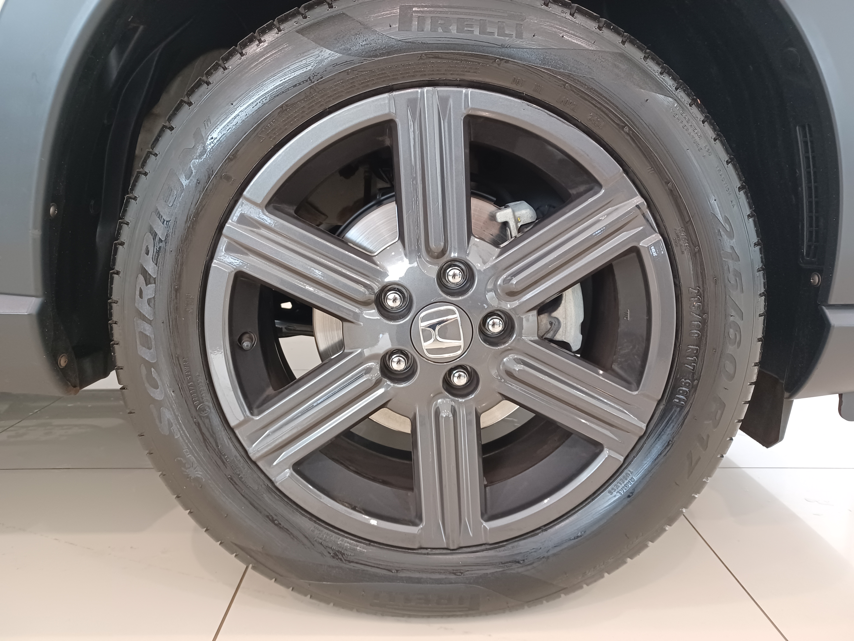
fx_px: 617
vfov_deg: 54.9
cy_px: 320
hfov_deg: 69.4
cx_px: 427
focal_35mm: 25
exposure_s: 1/30
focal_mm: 4.6
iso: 400
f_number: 1.8
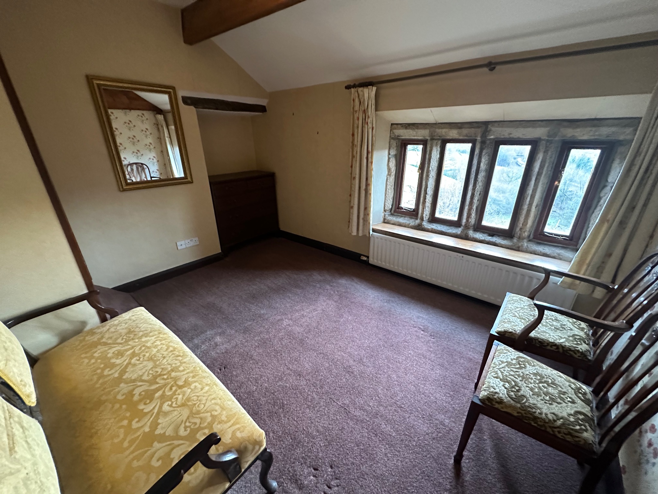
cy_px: 247
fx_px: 266
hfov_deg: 102.1
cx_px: 329
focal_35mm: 14
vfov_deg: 85.7
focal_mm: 2.22
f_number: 2.2
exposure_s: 1/50
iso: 640
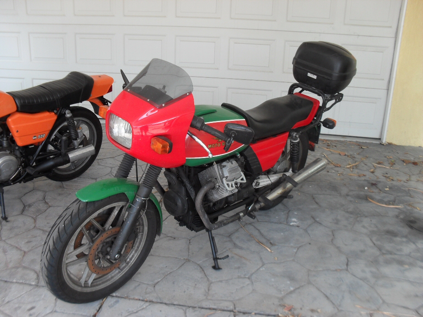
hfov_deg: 52.6
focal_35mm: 35
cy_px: 158
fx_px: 428
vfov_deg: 40.7
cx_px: 212
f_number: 3.2
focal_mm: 6.3
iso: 100
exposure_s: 1/90
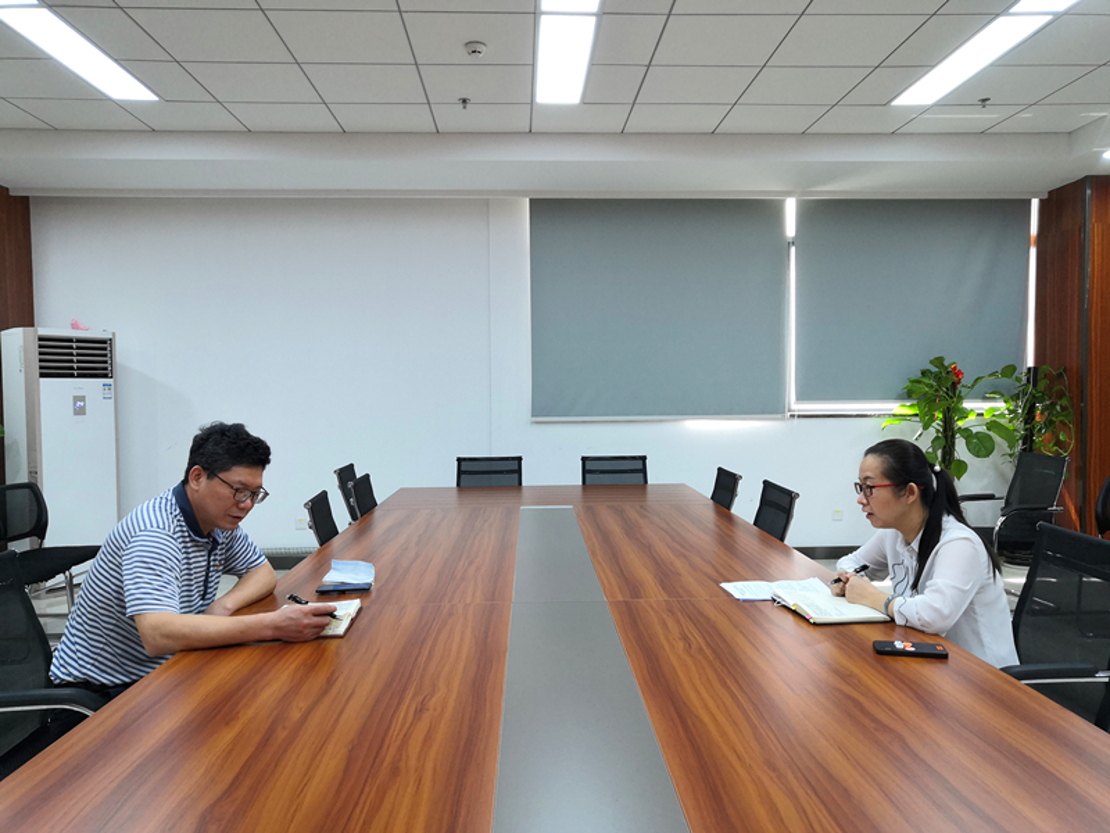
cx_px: 555
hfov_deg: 65.3
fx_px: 866
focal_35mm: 27
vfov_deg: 51.4
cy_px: 416
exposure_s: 1/50
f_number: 1.8
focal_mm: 3.95
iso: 160
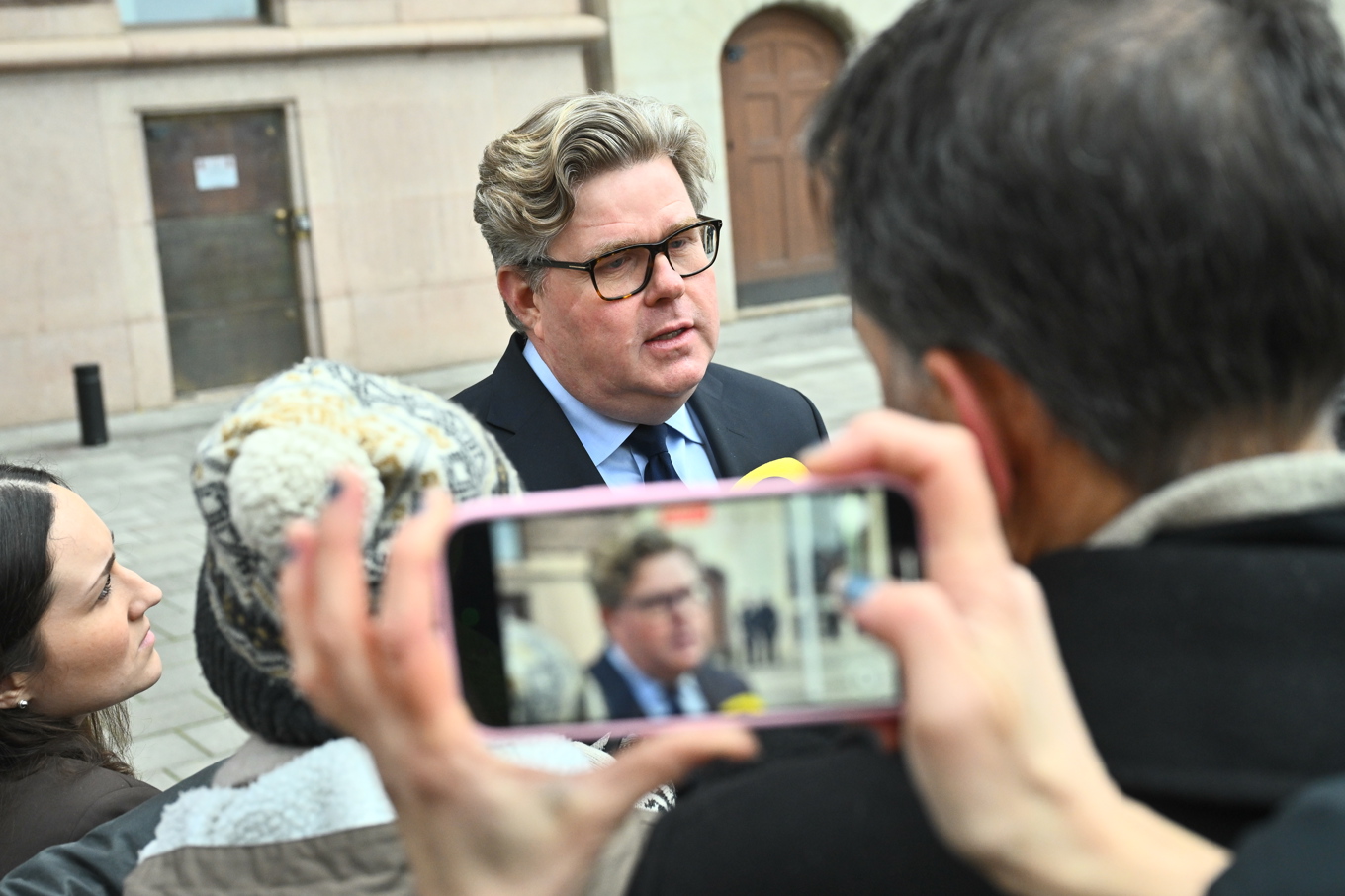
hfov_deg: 48.5
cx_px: 672
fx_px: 1494
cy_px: 448
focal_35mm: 40
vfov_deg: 33.4
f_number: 4.5
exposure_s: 1/800
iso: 1250
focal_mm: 40
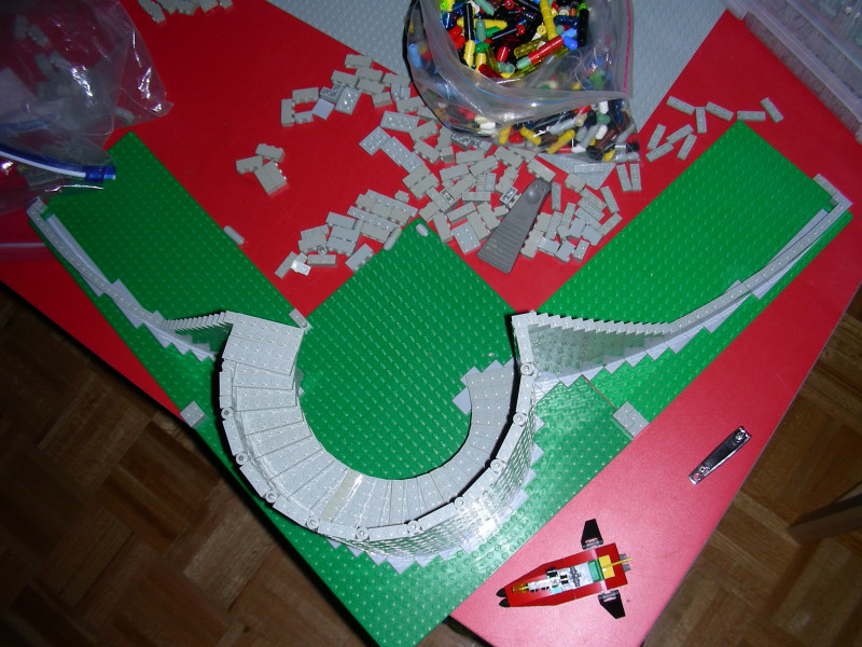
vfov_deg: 37.7
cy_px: 324
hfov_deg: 49.0
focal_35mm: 38
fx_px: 946
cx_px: 431
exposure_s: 1/60.1
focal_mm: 6.3
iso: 50
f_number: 3.5
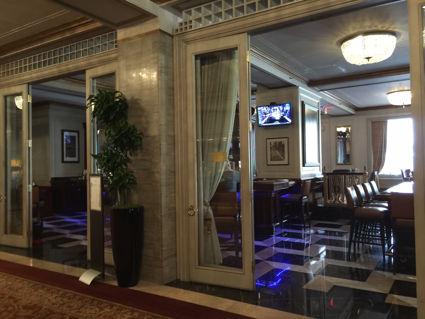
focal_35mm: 29
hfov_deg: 61.7
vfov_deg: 48.2
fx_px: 356
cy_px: 160
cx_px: 212
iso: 80
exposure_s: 1/4
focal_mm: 4.15
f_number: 2.2
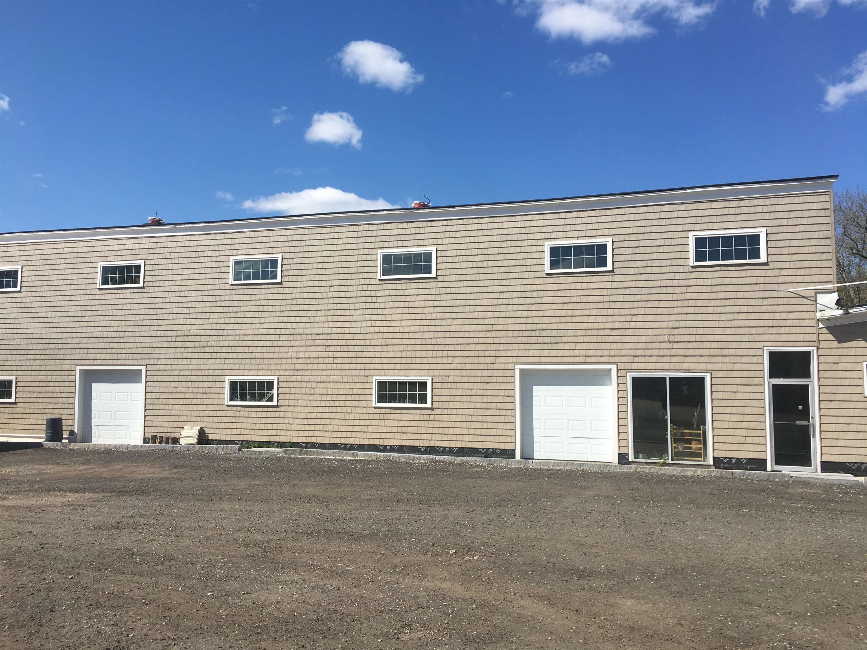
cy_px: 325
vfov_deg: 48.2
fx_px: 726
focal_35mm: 29
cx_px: 434
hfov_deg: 61.7
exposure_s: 1/1972
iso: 25
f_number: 2.2
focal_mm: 4.15
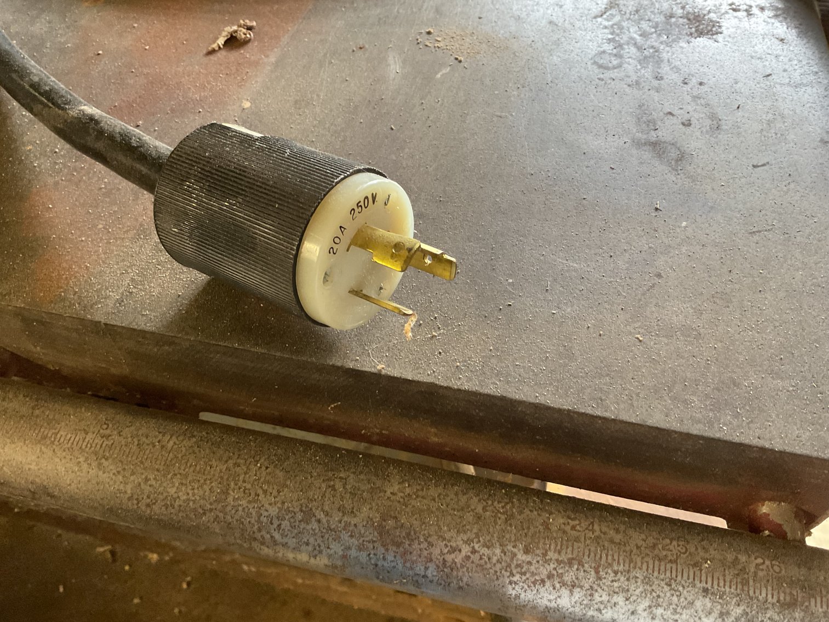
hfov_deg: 61.7
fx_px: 695
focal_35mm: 29
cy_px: 311
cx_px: 414
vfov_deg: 48.2
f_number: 1.8
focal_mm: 3
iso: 320
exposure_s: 1/40
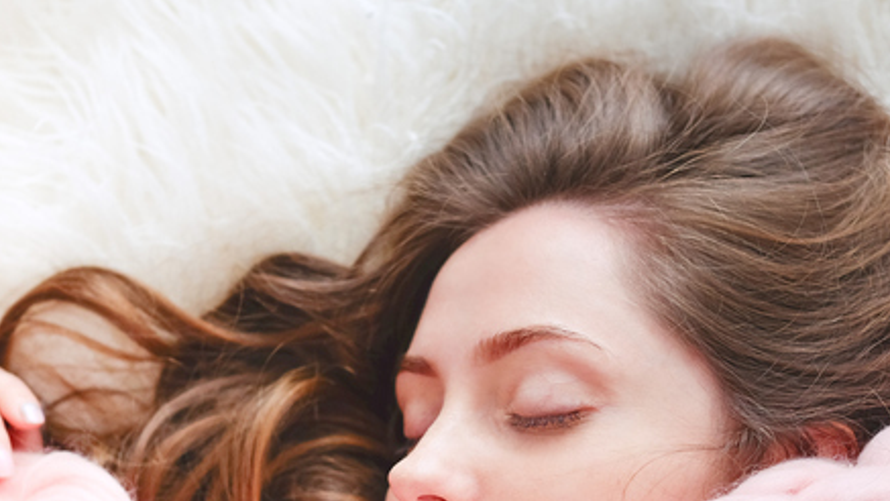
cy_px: 406
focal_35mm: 92
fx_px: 2172
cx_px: 381
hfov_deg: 23.1
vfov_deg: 13.1
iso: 400
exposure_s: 1/60
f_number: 2
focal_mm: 35
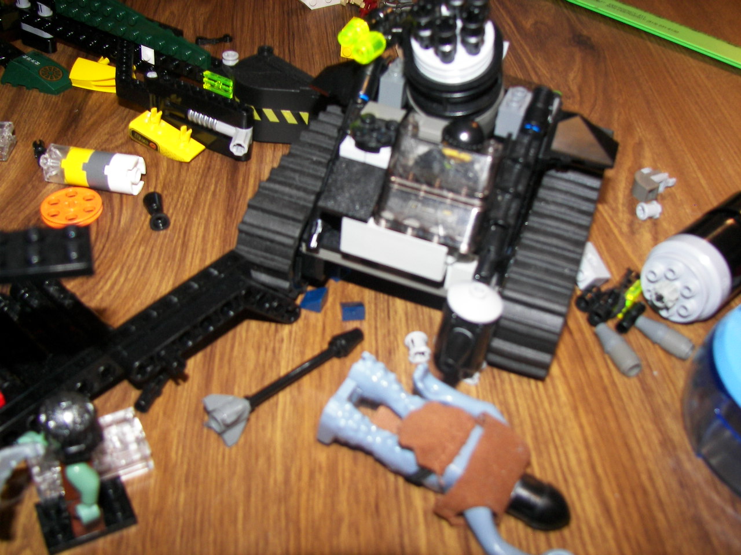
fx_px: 771
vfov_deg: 39.7
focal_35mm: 36
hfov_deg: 51.4
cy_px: 278
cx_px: 370
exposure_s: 1/30
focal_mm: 6
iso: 100
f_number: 2.8
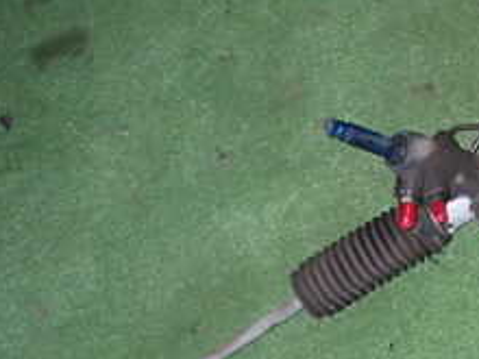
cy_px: 85
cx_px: 607
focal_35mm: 82
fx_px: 1135
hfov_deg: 21.7
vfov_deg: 17.9
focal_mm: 5.4
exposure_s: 1/30
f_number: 6.3
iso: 800
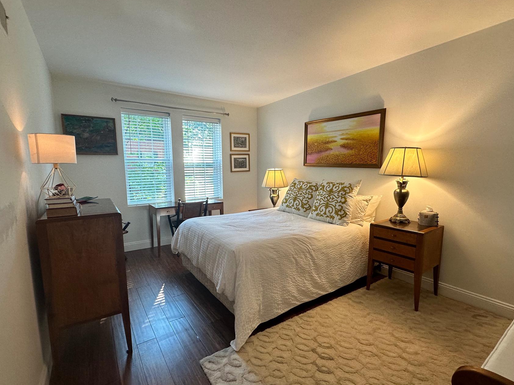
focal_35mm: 17
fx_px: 252
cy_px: 200
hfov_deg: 91.0
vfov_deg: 74.7
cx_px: 254
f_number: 2.2
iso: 160
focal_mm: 2.22
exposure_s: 1/120
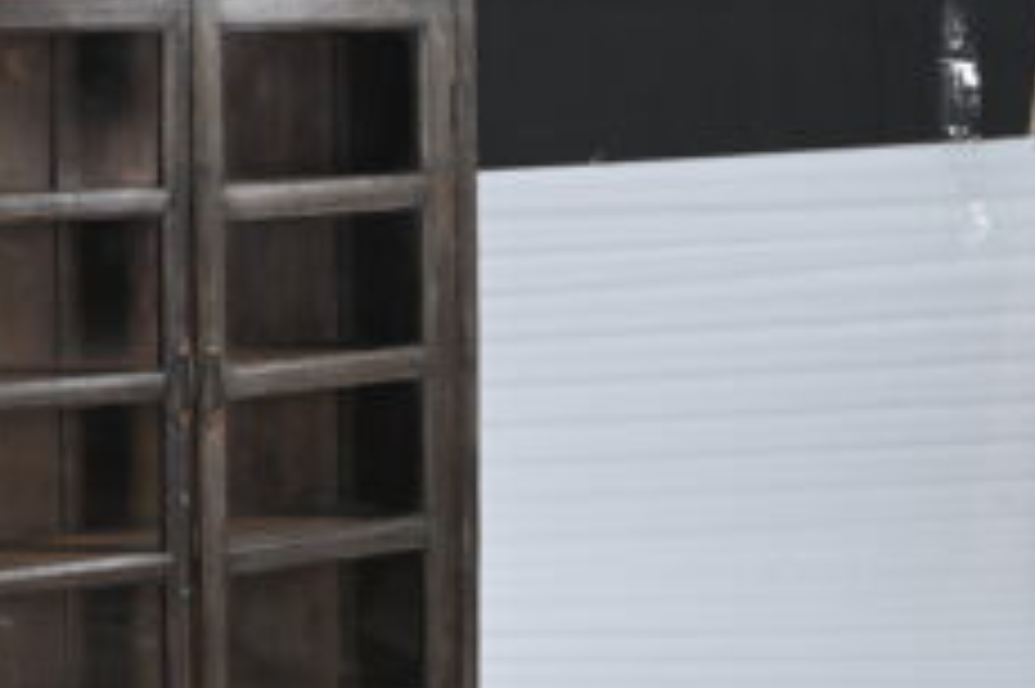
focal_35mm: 128
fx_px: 3677
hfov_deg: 15.9
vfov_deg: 10.7
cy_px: 389
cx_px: 202
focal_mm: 70
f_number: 6.3
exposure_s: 1/160
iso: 200
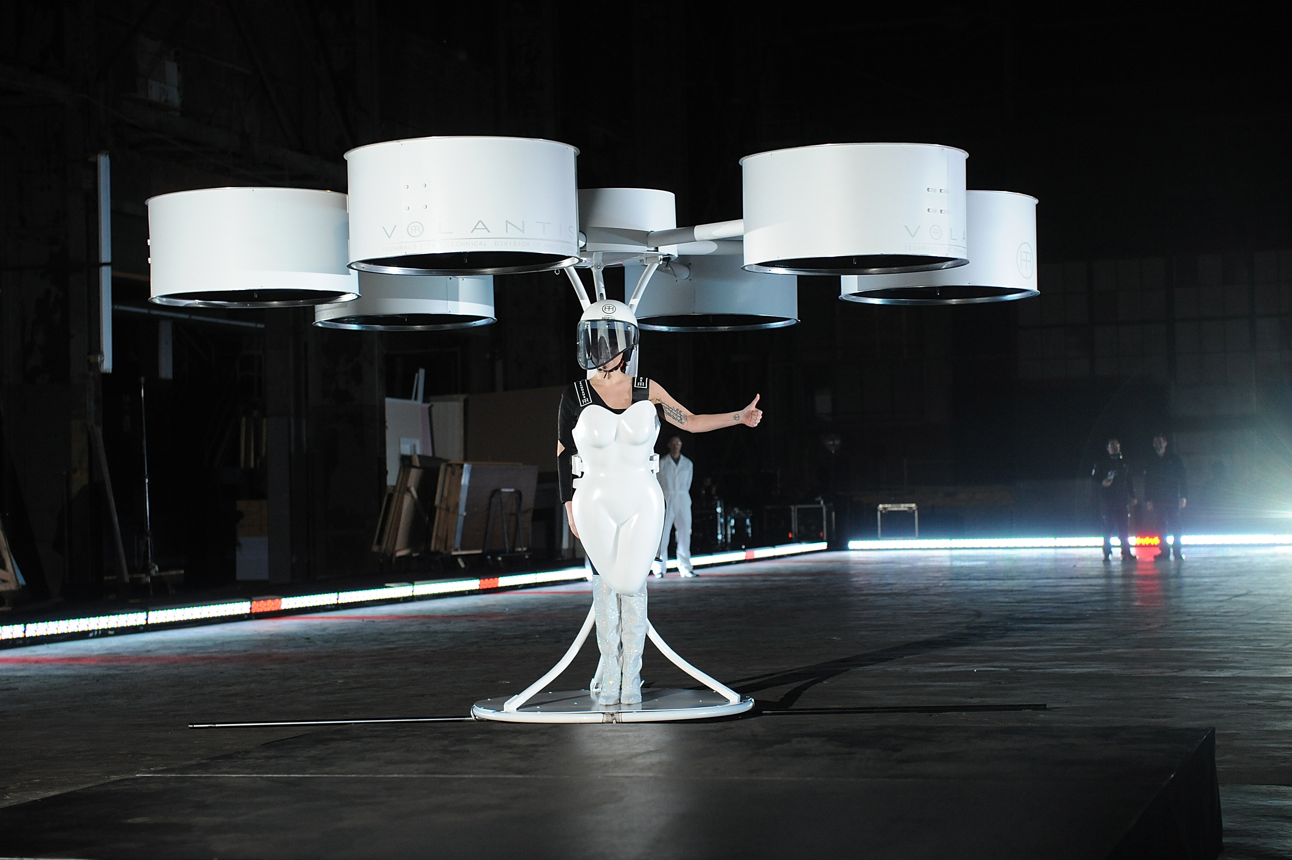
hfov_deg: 30.5
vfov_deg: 20.6
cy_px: 430
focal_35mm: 66
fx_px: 2367
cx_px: 646
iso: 2000
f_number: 4
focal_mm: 66
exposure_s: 1/160
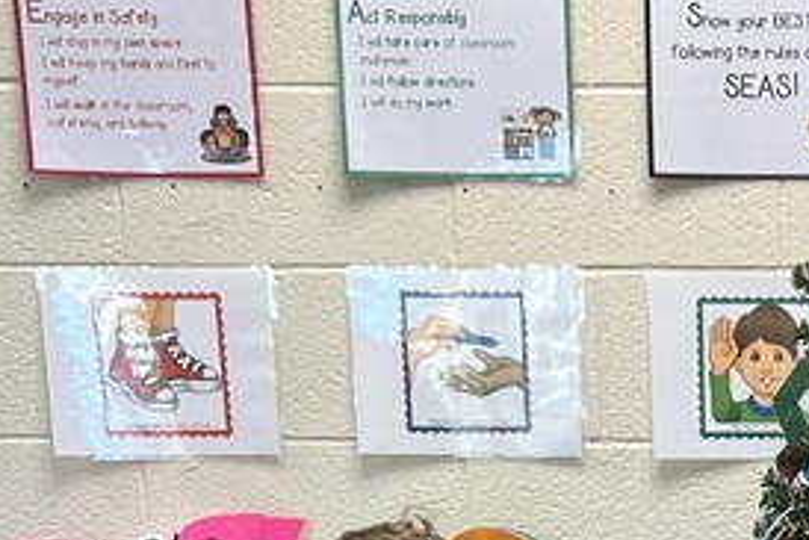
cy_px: 1083
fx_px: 2271
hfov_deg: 19.5
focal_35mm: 101
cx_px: 841
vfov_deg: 12.1
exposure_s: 1/120
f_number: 1.5
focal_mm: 5.7
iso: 125
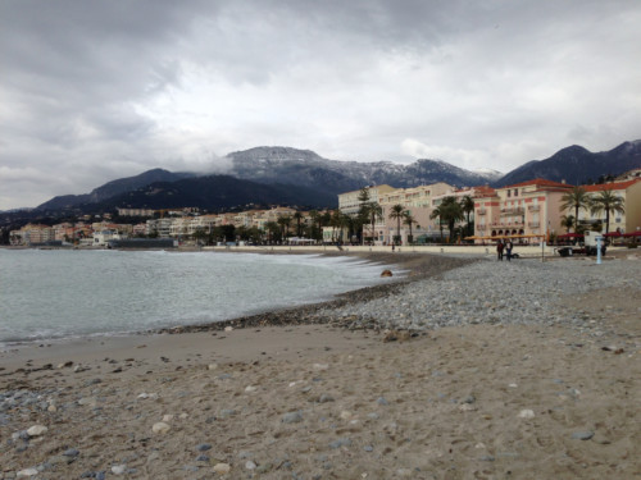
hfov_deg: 55.4
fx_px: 611
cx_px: 320
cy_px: 240
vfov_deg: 42.9
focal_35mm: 33
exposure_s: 1/1427
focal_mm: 4.13
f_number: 2.4
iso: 50
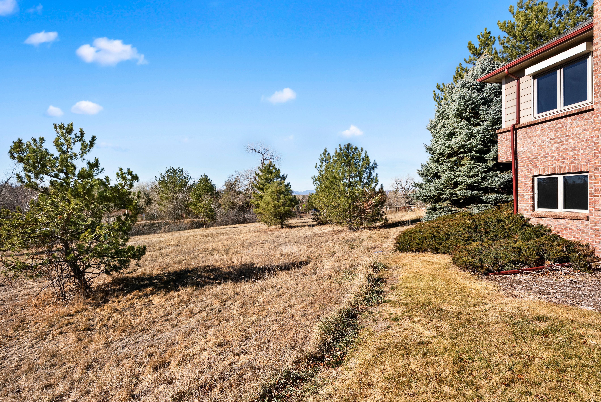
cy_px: 201
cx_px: 300
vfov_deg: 67.5
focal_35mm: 18
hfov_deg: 90.0
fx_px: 301
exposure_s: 1/250
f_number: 8
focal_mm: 18
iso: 250
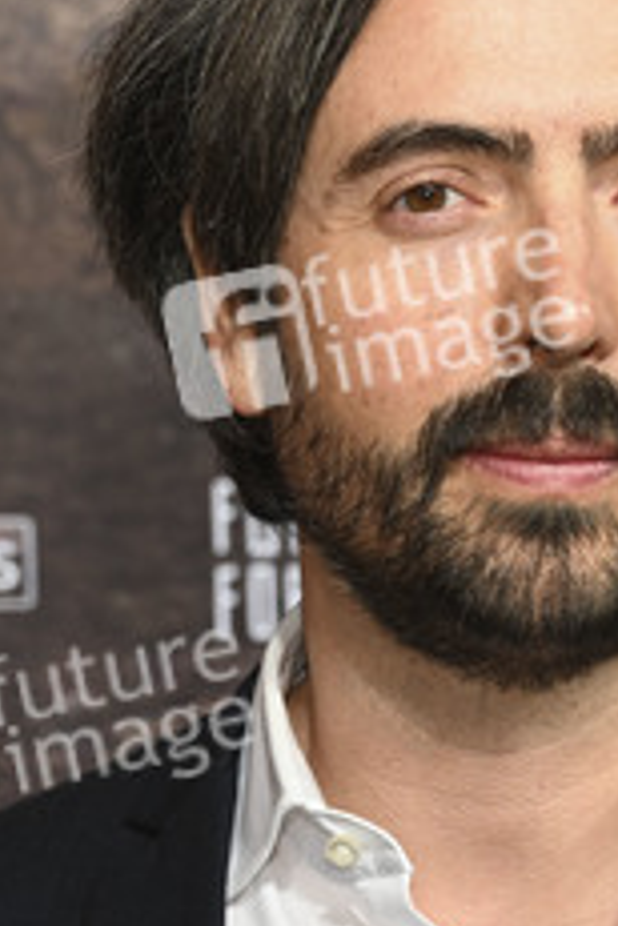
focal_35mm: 102
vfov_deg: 20.0
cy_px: 525
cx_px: 488
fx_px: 2626
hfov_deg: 13.4
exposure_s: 1/200
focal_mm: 59
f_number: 6.3
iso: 400
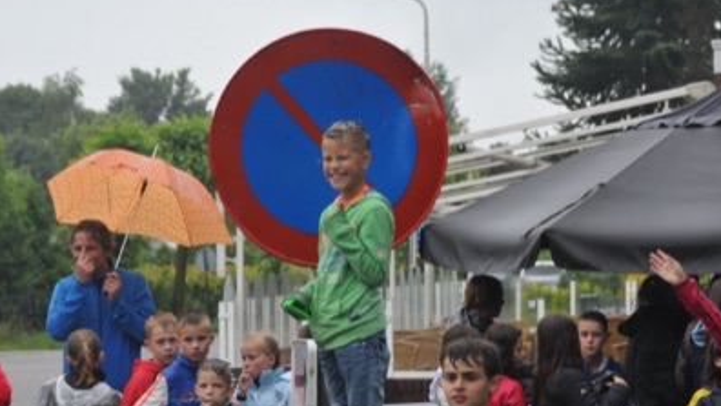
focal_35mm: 190
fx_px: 3633
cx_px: 362
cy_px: 221
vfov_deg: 6.4
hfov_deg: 11.3
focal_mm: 120
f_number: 9
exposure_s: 1/320
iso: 2000
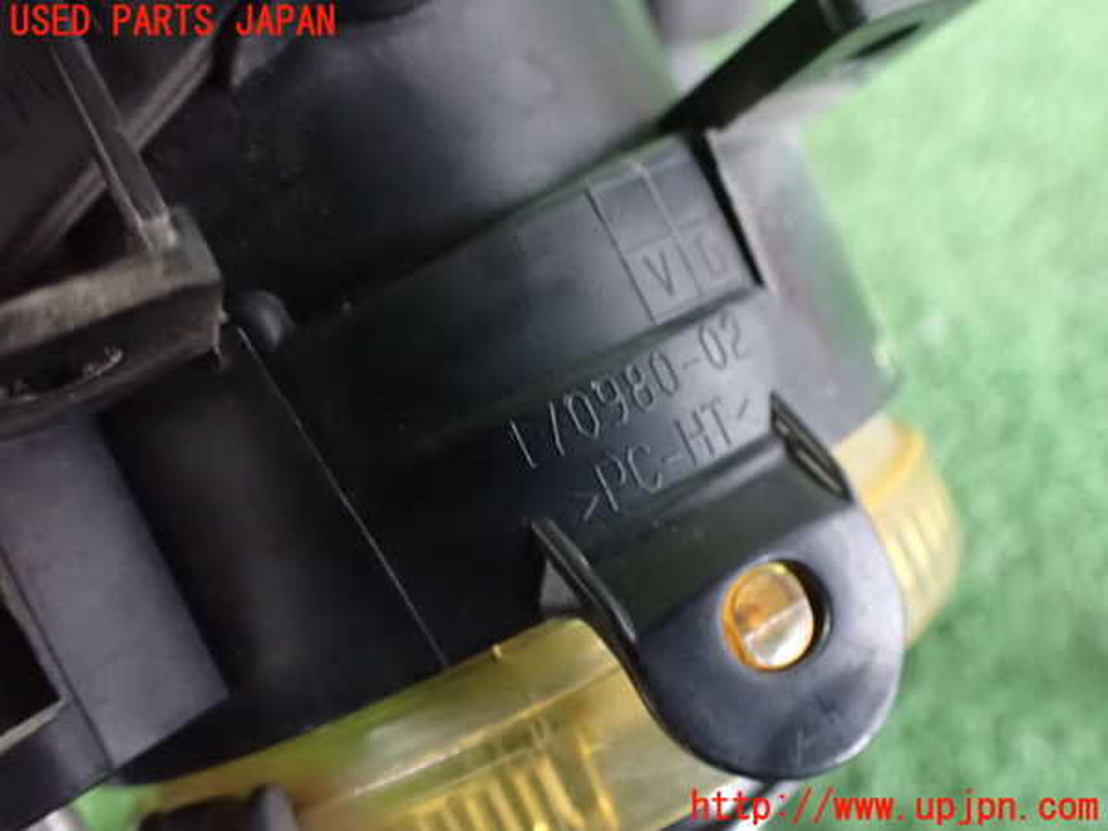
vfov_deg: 46.8
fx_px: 960
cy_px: 416
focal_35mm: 30
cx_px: 554
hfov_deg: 60.0
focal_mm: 5.4
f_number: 2.3
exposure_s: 1/30
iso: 1600
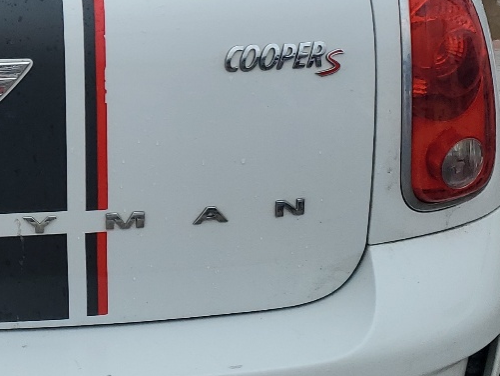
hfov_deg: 22.2
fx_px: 1199
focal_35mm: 83
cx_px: -52
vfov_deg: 17.7
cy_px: 99
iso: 50
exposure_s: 1/1111
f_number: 1.5
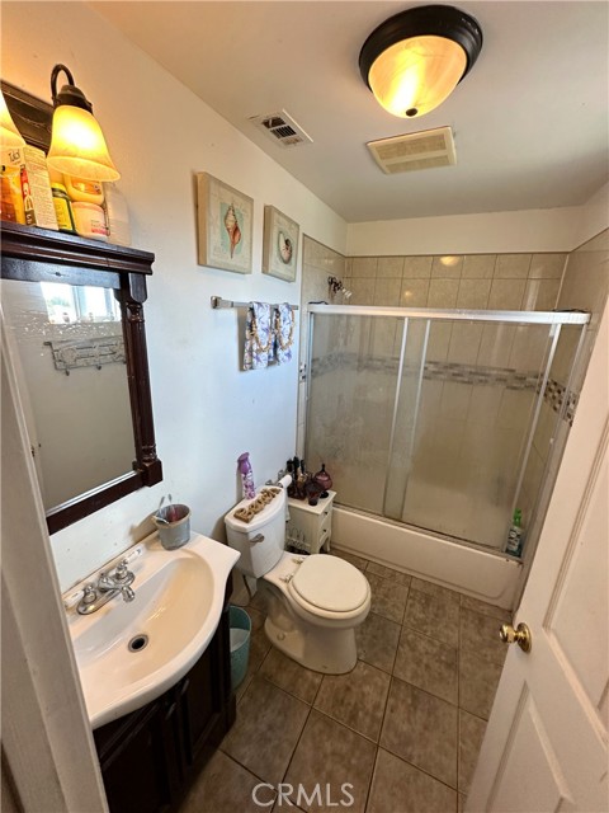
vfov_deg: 102.1
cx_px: 304
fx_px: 328
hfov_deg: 85.7
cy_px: 406
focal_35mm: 14
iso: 200
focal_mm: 2.22
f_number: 2.2
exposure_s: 1/120
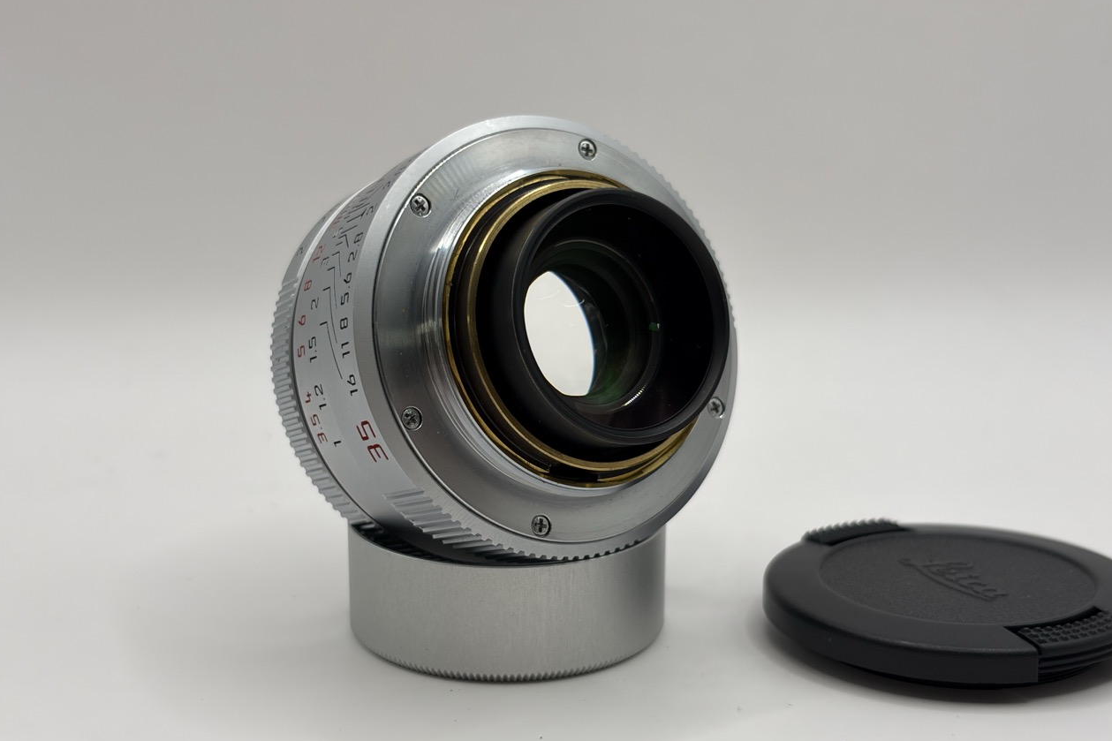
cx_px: 557
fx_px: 1699
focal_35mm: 55
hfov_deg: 36.3
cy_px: 399
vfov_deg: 24.6
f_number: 1.6
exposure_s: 1/240
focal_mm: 5.96
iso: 32
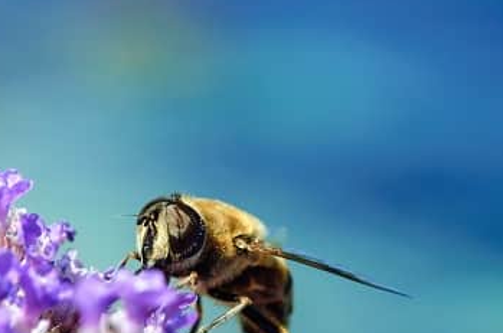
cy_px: 223
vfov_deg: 10.6
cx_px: 161
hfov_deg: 15.9
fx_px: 1798
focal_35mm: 129
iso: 200
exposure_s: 1/400
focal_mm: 50
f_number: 8
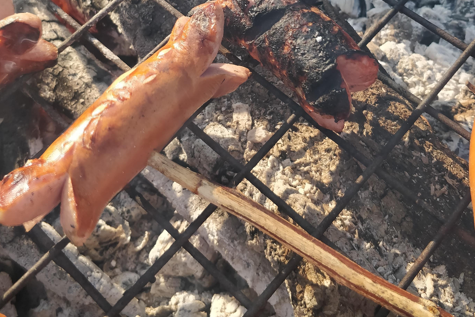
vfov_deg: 30.0
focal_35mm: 42
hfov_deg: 46.4
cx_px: 251
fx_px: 554
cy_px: 9
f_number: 1.7
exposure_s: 1/860
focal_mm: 4.1
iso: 200
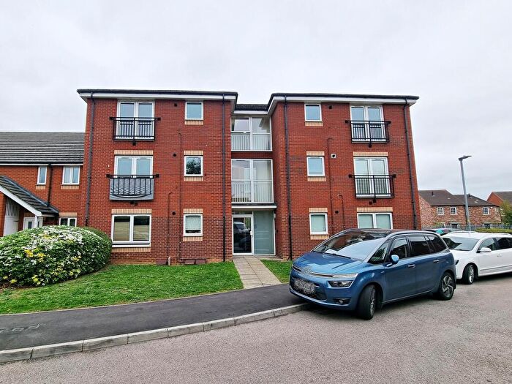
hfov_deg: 106.2
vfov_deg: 89.9
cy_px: 192
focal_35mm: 13
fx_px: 192
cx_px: 256
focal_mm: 2.2
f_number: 2.2
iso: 50
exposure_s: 1/816
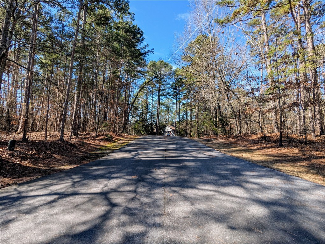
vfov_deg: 78.2
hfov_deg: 94.4
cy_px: 122
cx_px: 162
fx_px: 150
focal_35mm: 16
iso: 57
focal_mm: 2.35
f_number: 2.2
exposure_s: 1/557
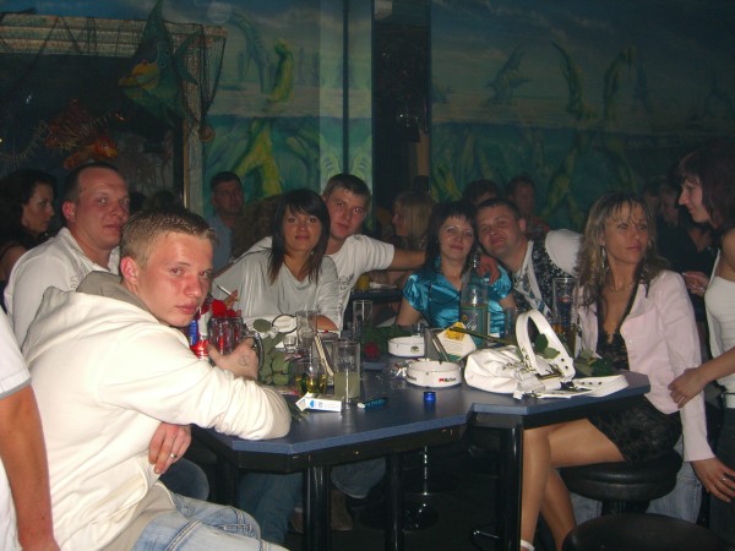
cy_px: 276
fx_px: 807
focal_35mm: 38
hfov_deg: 49.0
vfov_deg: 37.7
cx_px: 368
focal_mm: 7.9
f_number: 2.8
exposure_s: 1/60
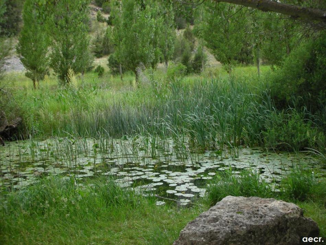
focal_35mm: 46
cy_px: 122
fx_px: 433
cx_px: 163
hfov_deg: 41.2
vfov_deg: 31.5
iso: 66
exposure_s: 1/30
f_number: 3.5
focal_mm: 7.7
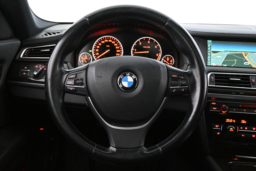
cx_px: 128
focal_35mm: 34
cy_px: 86
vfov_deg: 39.1
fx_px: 240
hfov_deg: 56.1
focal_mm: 22.5
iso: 10000
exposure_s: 1/40
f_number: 4
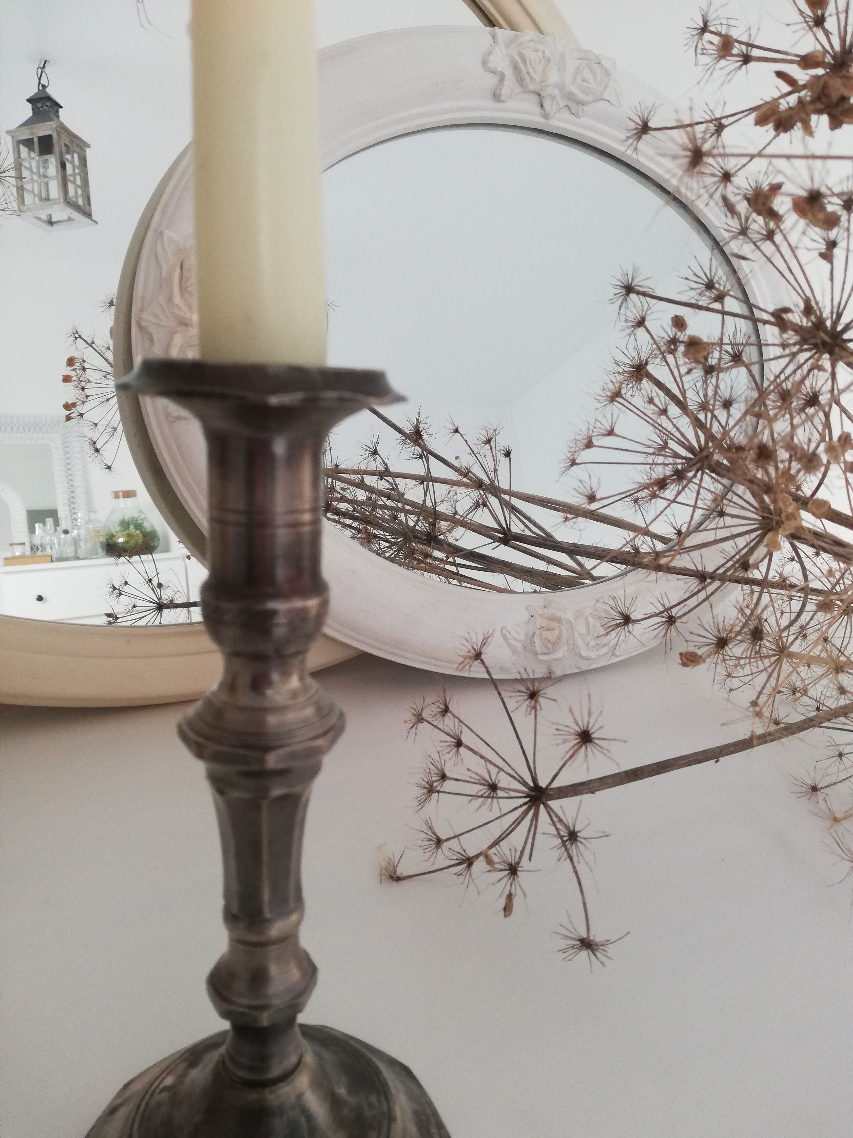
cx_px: 426
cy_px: 569
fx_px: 854
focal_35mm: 26
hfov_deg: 53.1
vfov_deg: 67.3
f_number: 2.2
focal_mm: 3.81
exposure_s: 1/33.3
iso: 200
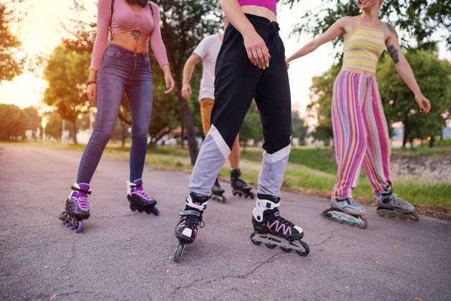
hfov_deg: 73.7
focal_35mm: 24
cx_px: 226
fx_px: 301
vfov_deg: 53.1
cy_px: 150
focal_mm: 24
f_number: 1.4
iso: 1600
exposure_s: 1/250
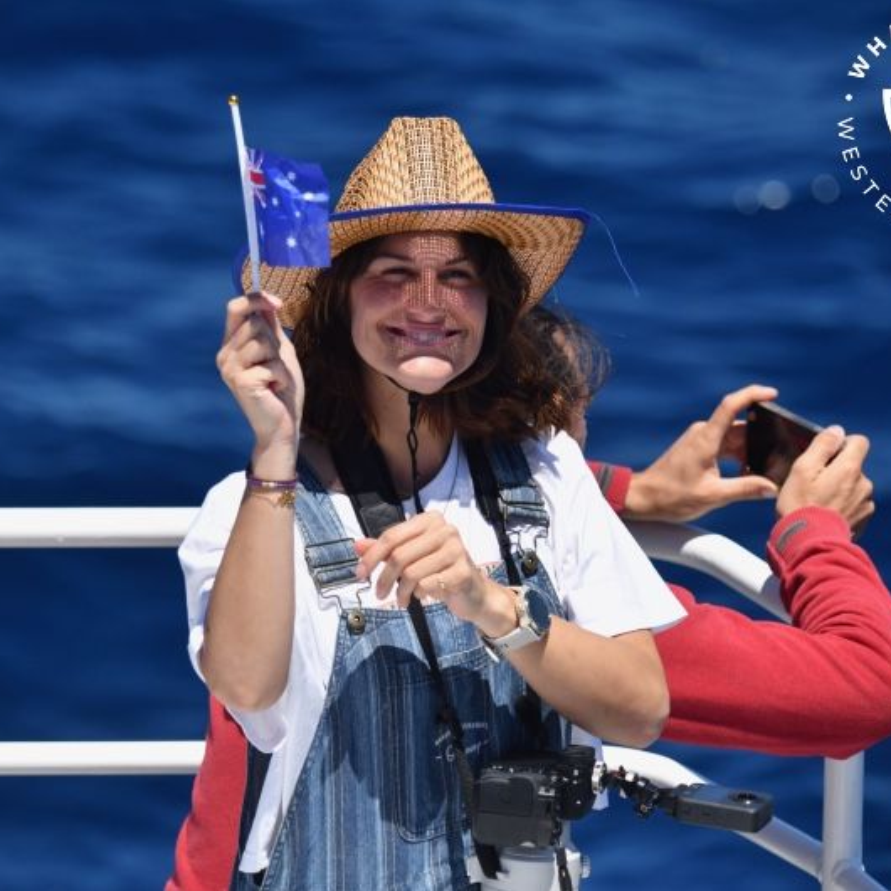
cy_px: 445
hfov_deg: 4.0
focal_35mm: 436
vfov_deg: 4.0
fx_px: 12697
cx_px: 403
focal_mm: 340
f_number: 6
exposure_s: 1/8000
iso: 1100
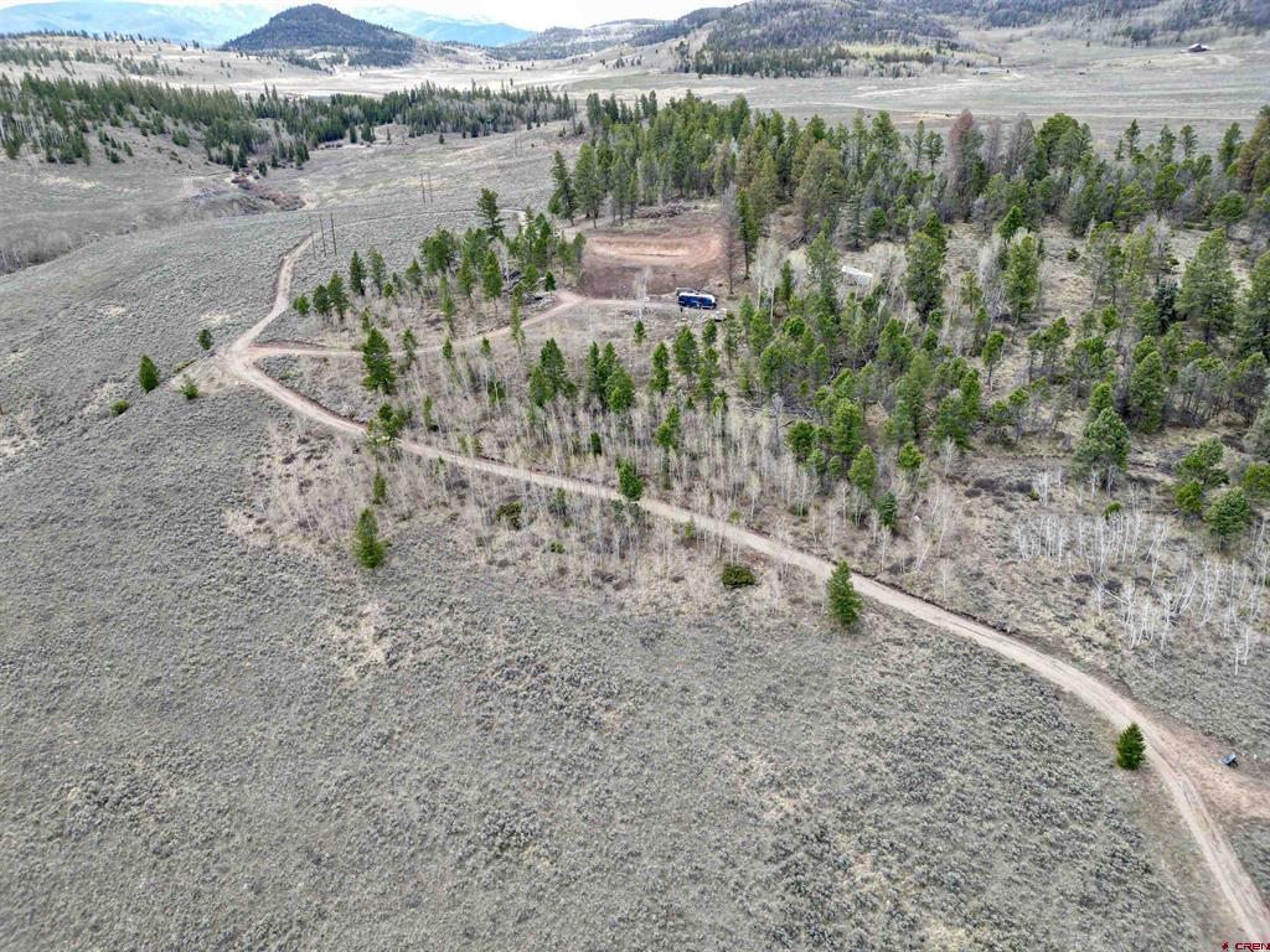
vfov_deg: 56.8
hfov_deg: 71.6
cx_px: 635
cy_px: 476
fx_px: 881
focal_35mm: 24
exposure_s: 1/500
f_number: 1.7
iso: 100
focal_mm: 6.72
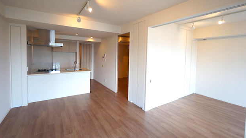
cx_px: 121
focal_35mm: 16
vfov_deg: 66.8
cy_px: 59
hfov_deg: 99.4
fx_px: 104
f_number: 4
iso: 160
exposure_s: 1/40
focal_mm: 10
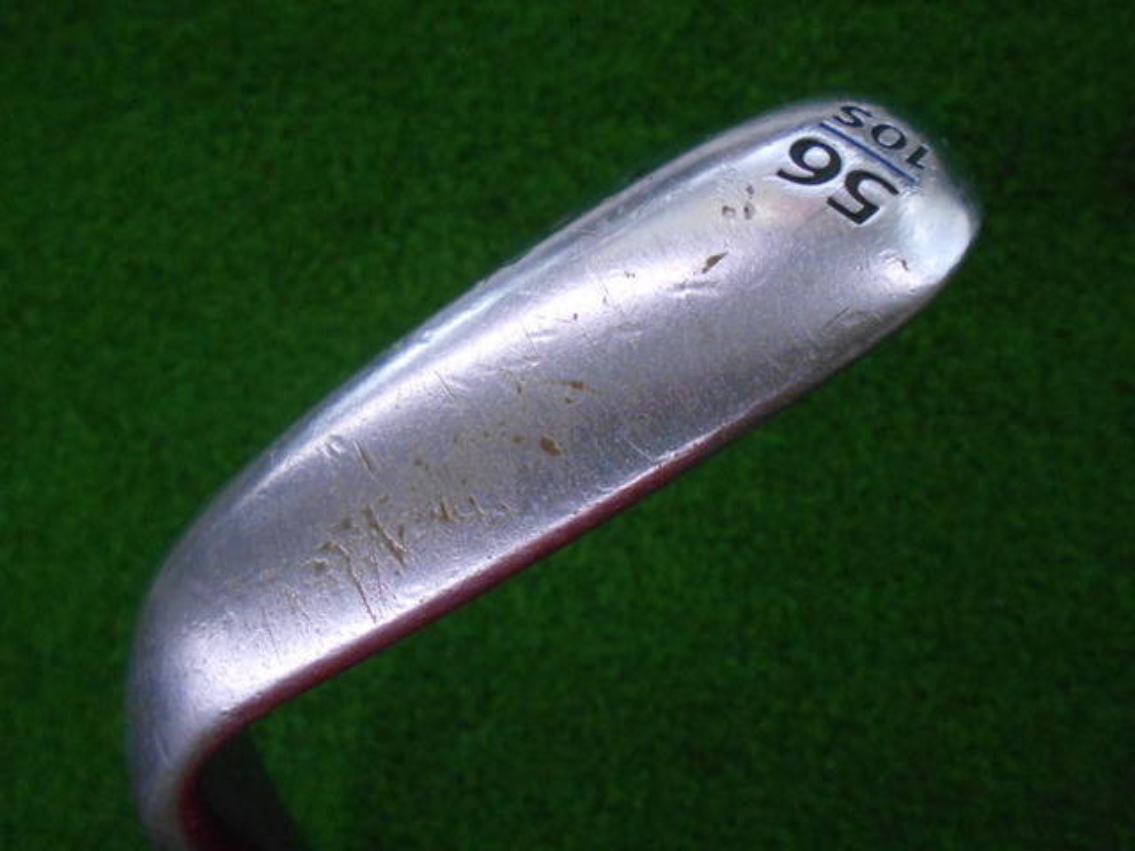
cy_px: 426
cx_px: 568
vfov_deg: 53.1
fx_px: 852
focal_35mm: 26
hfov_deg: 67.3
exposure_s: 1/250
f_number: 3.2
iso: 640
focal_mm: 4.6
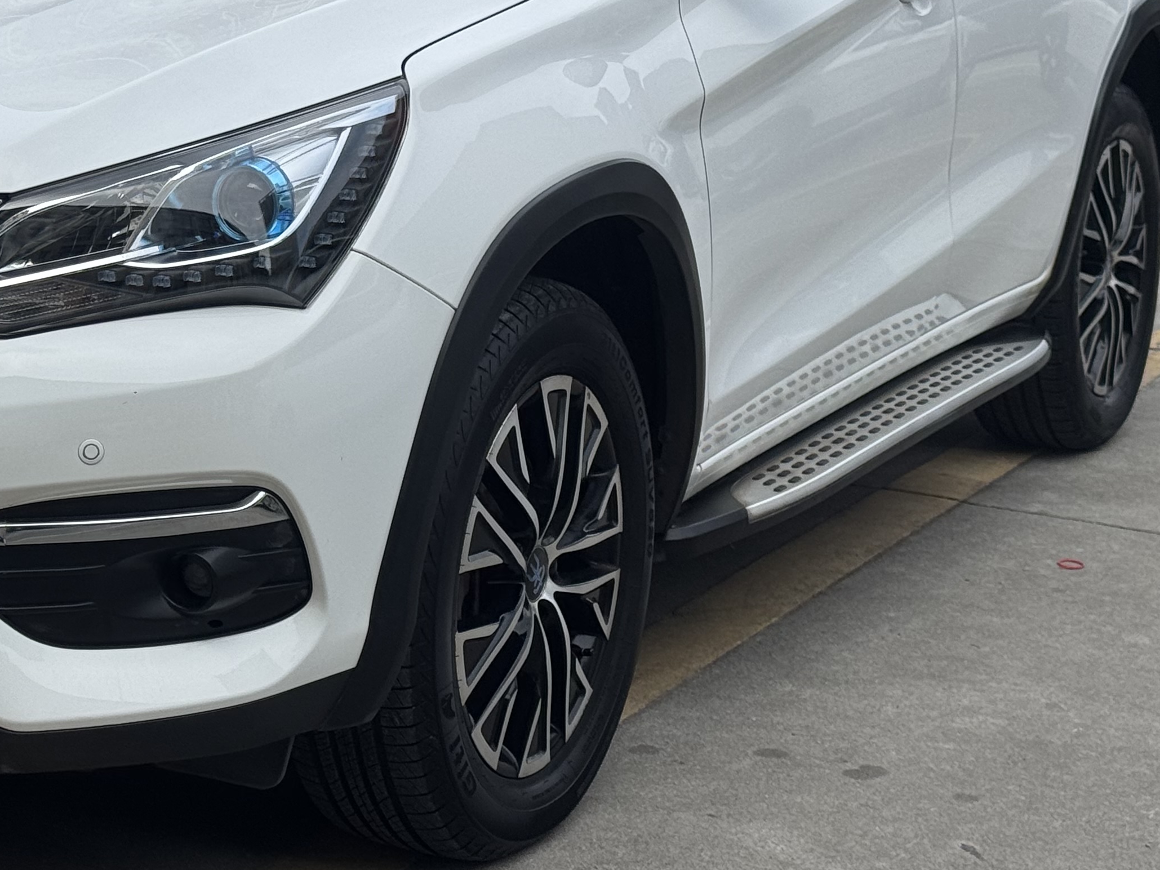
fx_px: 3150
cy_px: 171
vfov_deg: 15.6
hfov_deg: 20.6
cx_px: 184
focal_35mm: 94
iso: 64
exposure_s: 1/4975
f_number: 1.78
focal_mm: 6.76
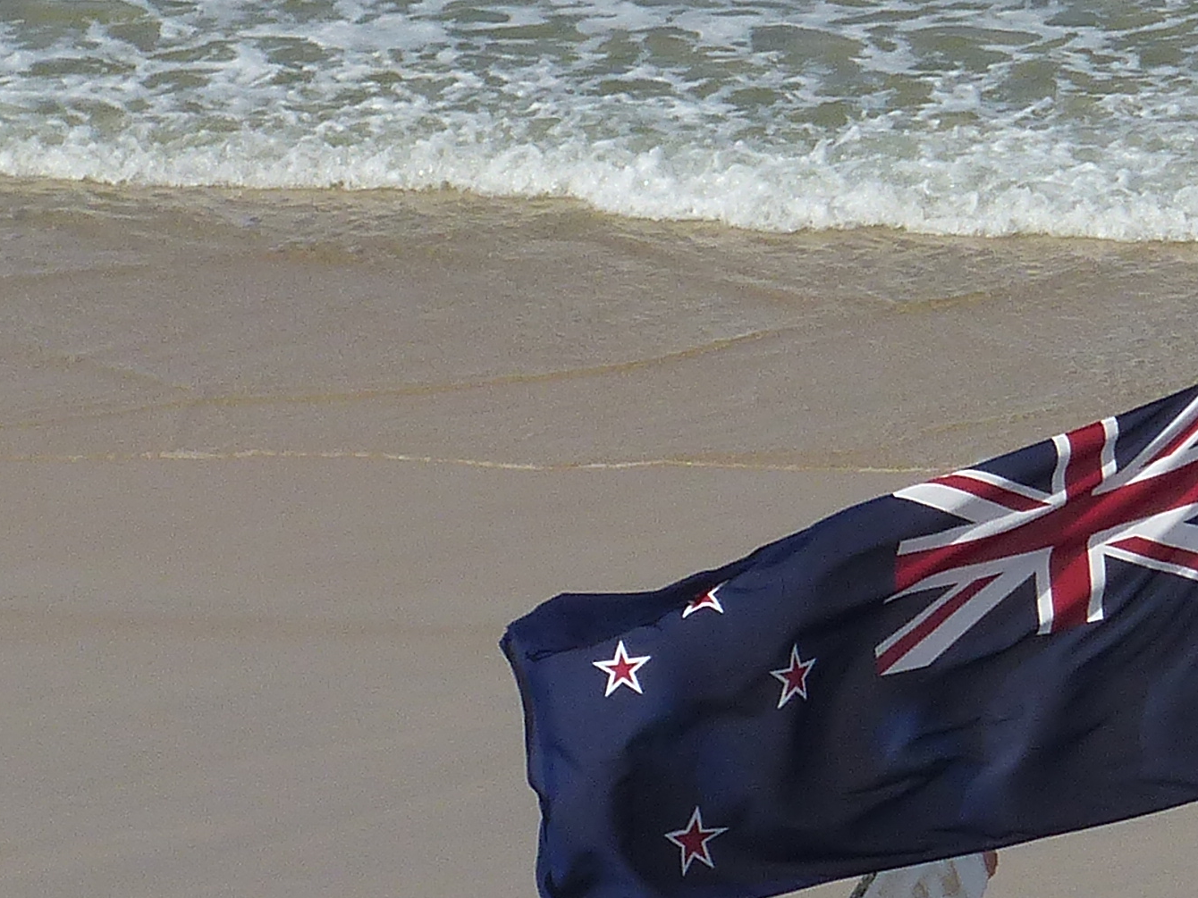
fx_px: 35958
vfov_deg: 1.4
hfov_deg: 1.9
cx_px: 267
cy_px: 340
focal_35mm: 1039
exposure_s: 1/1600
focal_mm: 56.9
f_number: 4
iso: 100
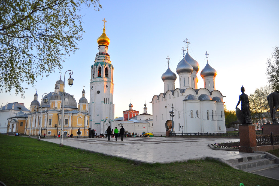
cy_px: 93
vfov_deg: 50.3
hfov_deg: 70.5
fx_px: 197
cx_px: 140
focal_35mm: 26
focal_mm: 17
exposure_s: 1/500
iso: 400
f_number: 2.8
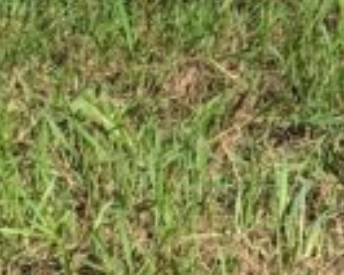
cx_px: 704
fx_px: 1993
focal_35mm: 196
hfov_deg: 9.2
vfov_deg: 7.2
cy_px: -477
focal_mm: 4.25
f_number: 1.8
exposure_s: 1/2421
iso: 25
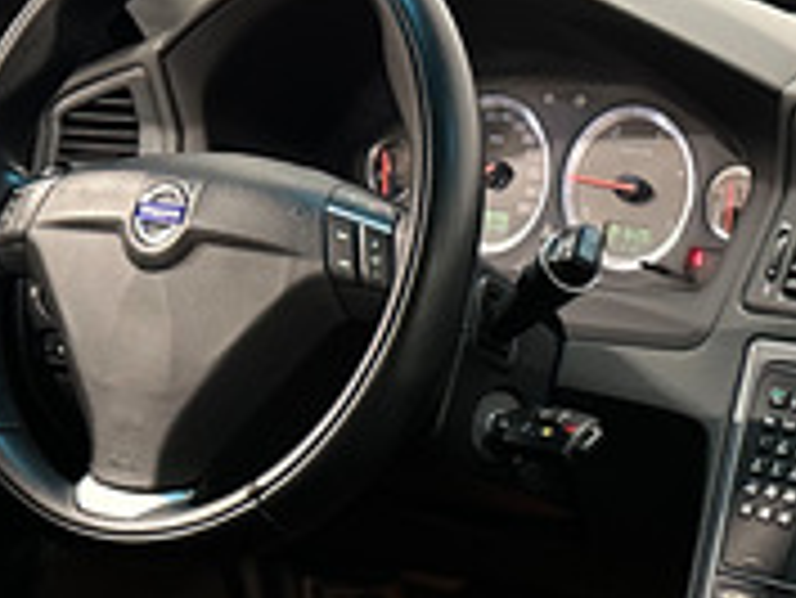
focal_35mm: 88
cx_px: 926
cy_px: 836
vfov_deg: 15.7
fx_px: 2025
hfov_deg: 20.9
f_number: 1.8
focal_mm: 6.86
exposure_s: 1/30
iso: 1000
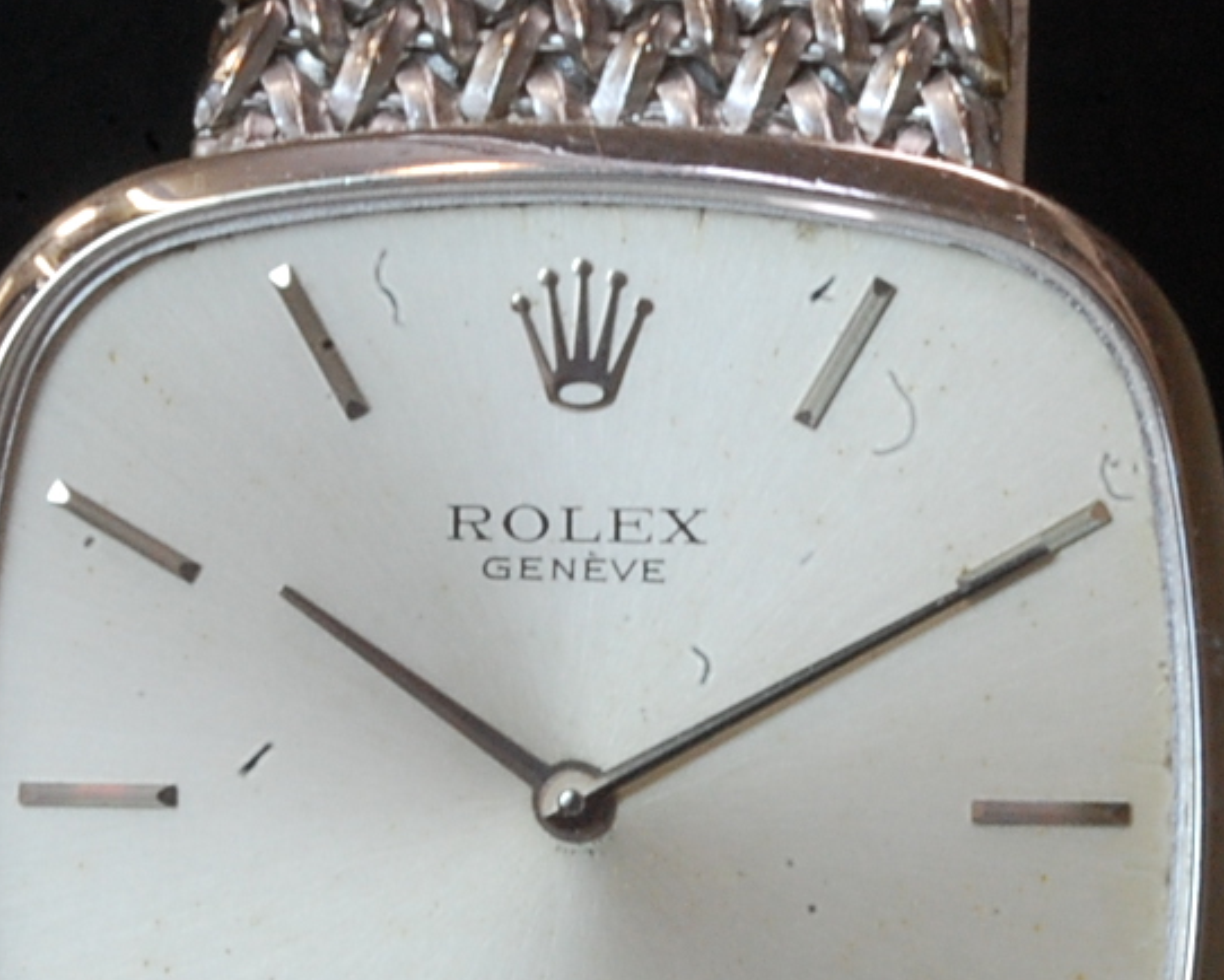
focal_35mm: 351
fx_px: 12720
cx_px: 556
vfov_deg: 4.4
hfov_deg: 5.5
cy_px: 519
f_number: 45
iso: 800
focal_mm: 90
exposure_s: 1/4
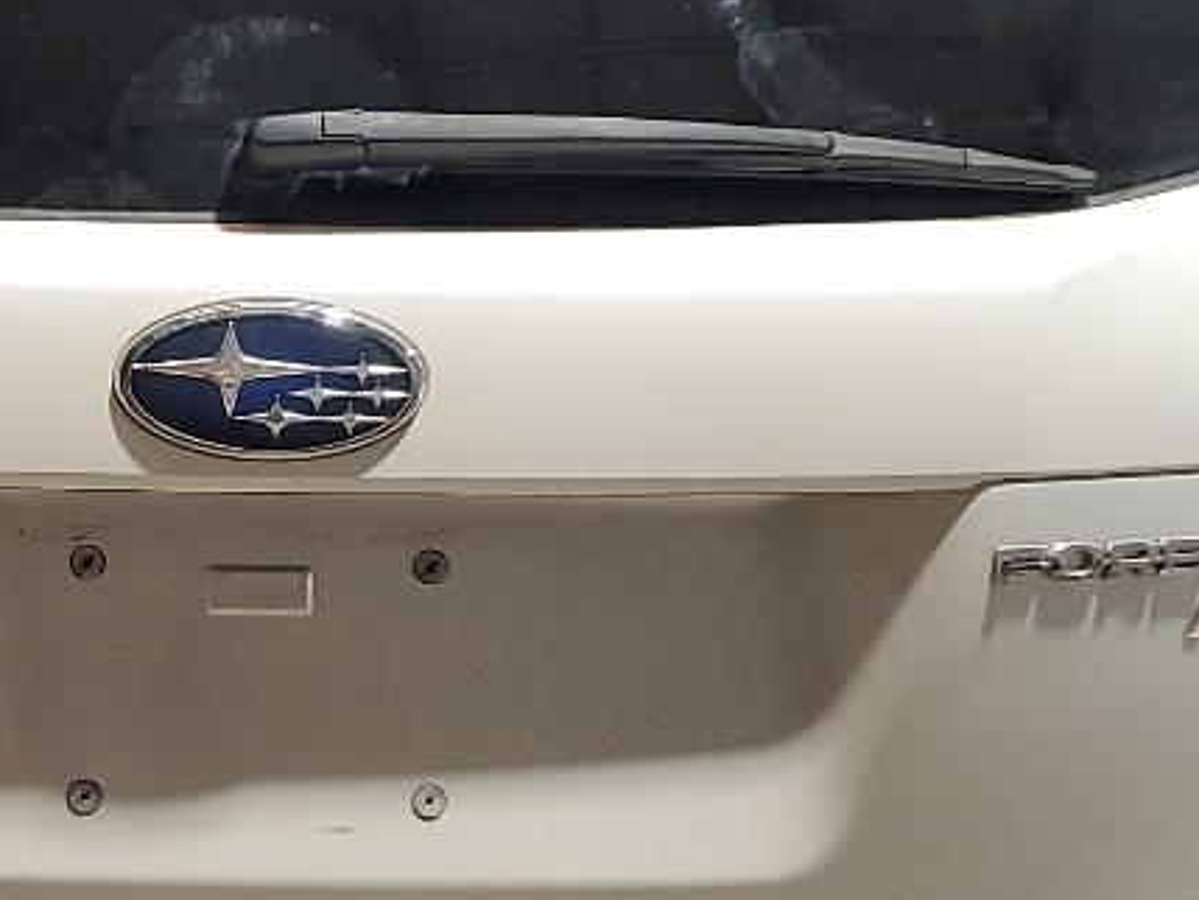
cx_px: 176
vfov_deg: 15.2
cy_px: 573
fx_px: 3361
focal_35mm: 97
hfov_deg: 19.9
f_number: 1.5
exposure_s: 1/60.2
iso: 89
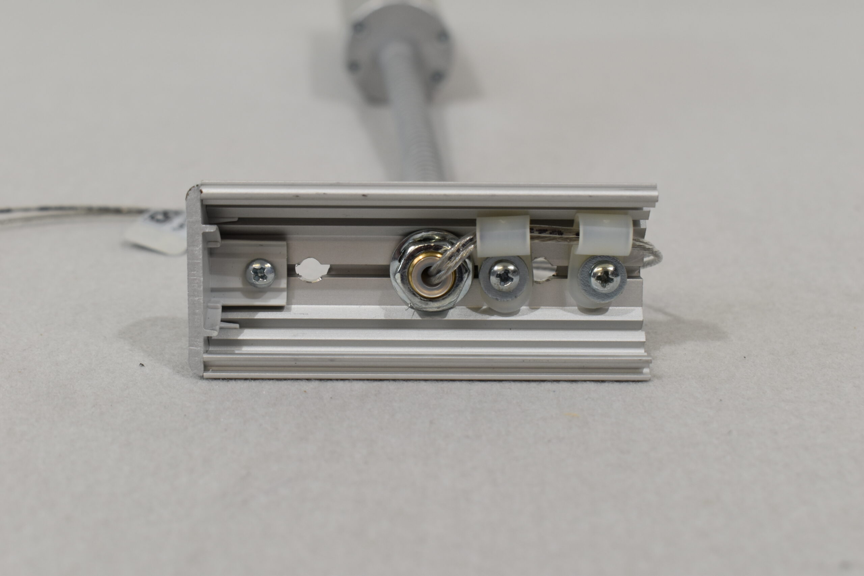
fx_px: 1440
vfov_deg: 22.6
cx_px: 432
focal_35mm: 60
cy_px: 288
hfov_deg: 33.4
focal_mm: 40
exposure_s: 1/60
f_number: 8
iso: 400
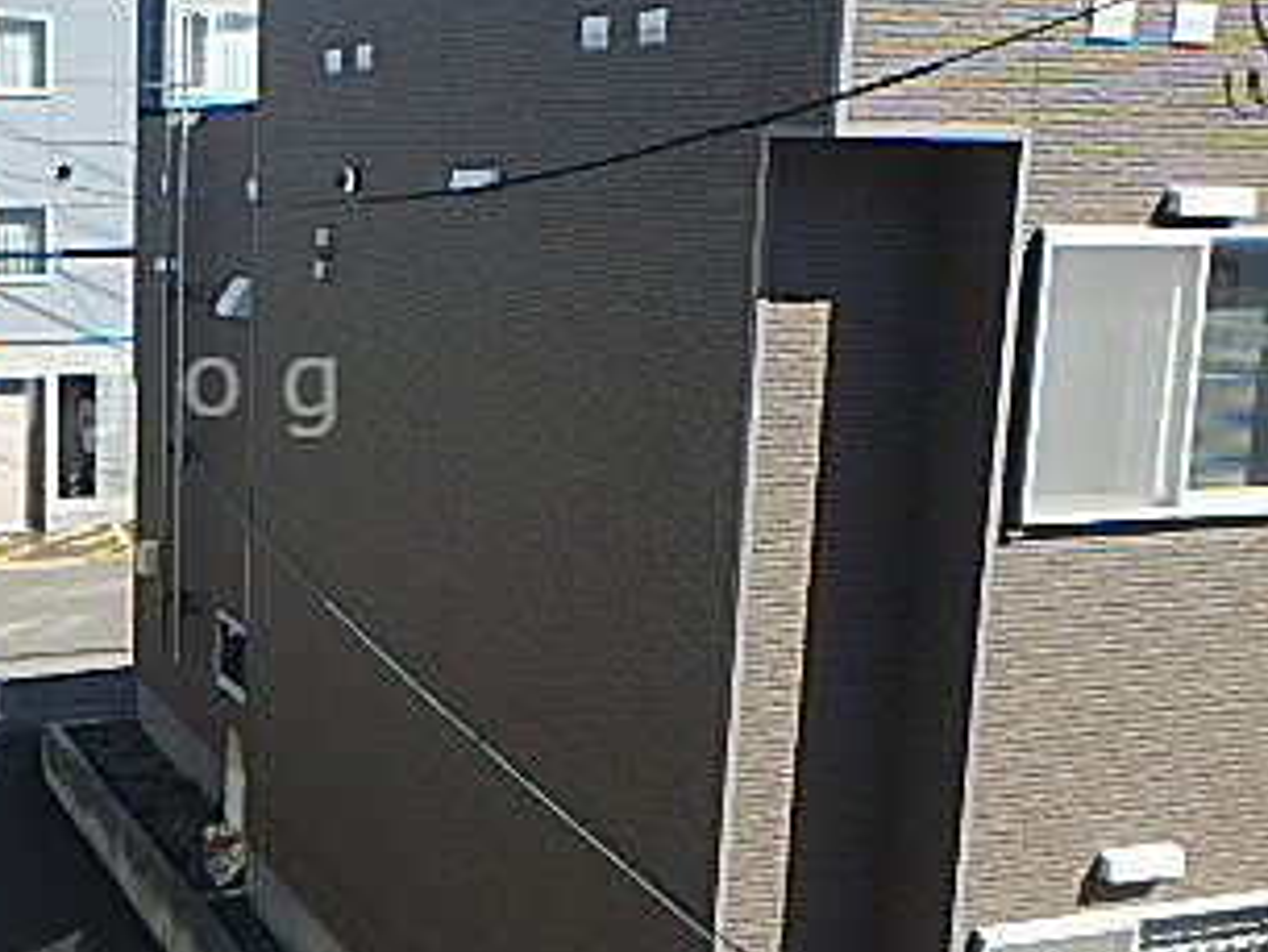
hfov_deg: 39.2
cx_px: 75
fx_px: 1612
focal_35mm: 44
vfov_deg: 32.8
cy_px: 387
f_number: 3.5
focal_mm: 3.7
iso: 125
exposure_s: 1/800
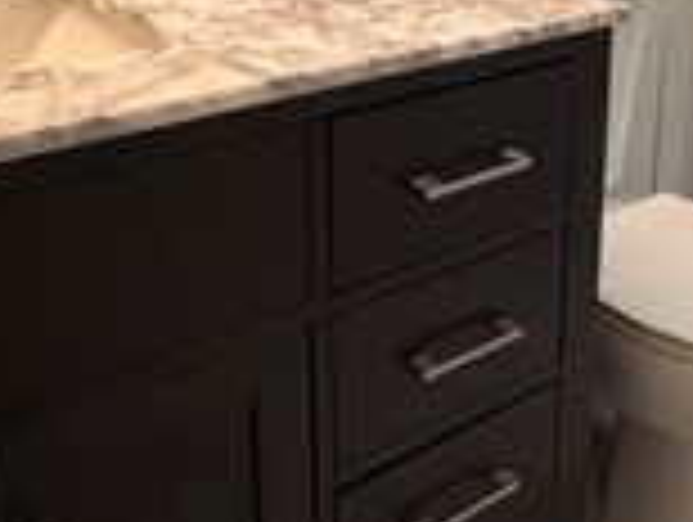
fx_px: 1163
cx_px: 693
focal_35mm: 58
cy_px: 50
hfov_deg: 30.8
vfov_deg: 24.5
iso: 320
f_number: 2.2
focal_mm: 2.22
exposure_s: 1/120
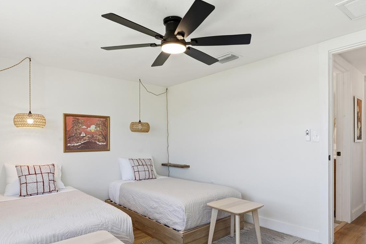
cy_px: 143
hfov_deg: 76.1
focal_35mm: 23
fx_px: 234
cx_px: 191
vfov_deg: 54.8
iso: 100
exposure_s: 1/20
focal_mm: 16
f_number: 13
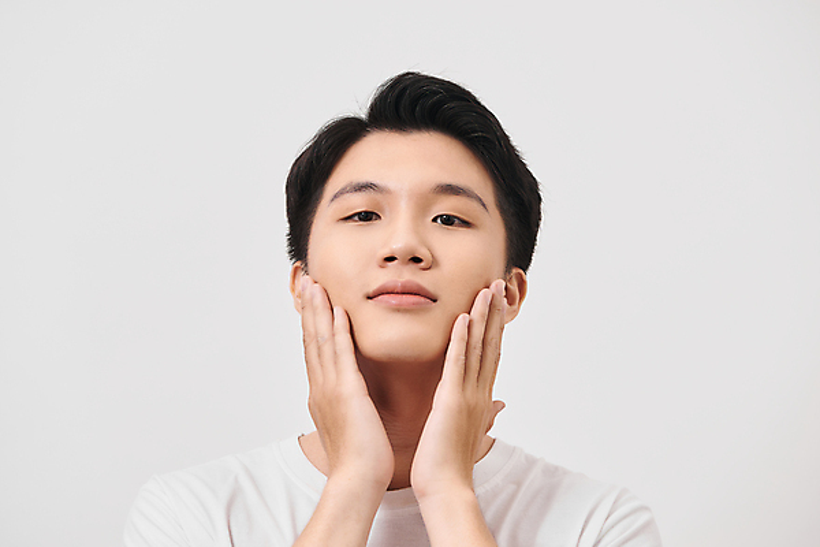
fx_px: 2391
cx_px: 410
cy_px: 274
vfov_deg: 13.0
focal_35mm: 105
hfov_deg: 19.5
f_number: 6.3
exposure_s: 1/160
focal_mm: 105
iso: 200
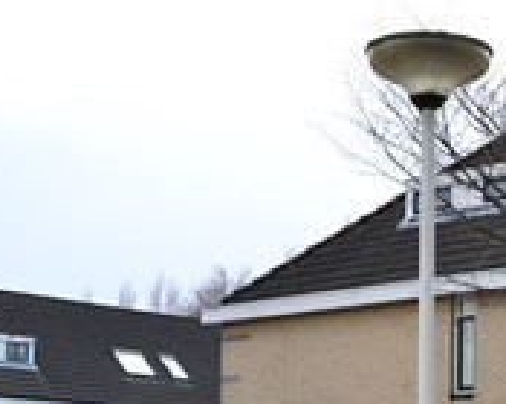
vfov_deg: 17.4
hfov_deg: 21.1
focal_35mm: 87
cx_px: 523
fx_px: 1303
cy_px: 361
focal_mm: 18
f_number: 13
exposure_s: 1/640
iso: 1600
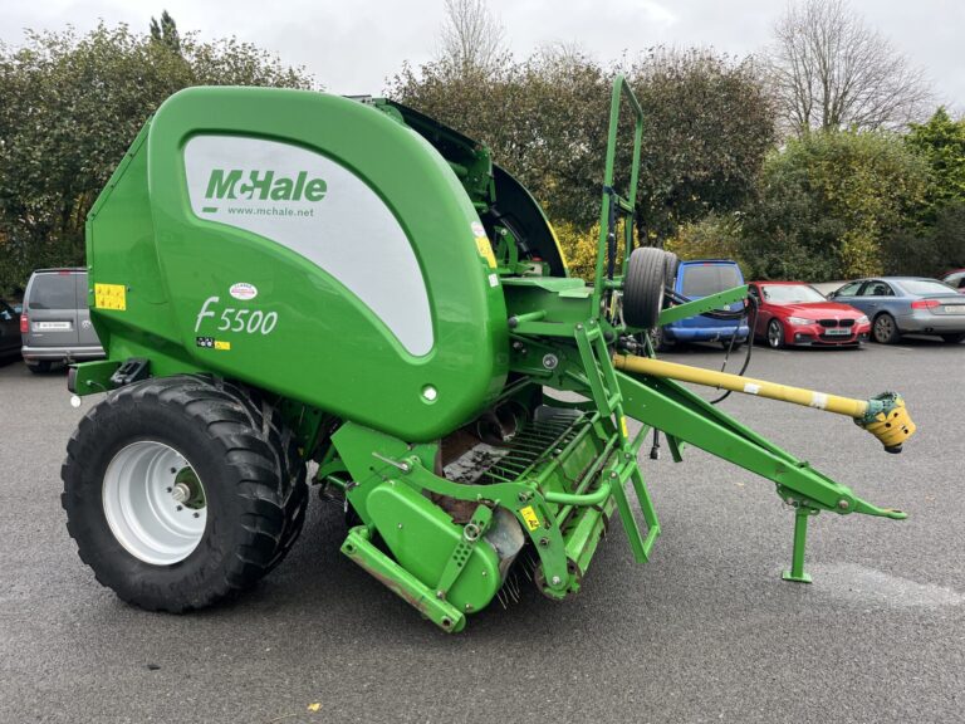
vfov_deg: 53.1
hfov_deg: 67.3
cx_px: 482
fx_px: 725
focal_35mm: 26
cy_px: 362
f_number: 1.6
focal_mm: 5.1
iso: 40
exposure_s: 1/122
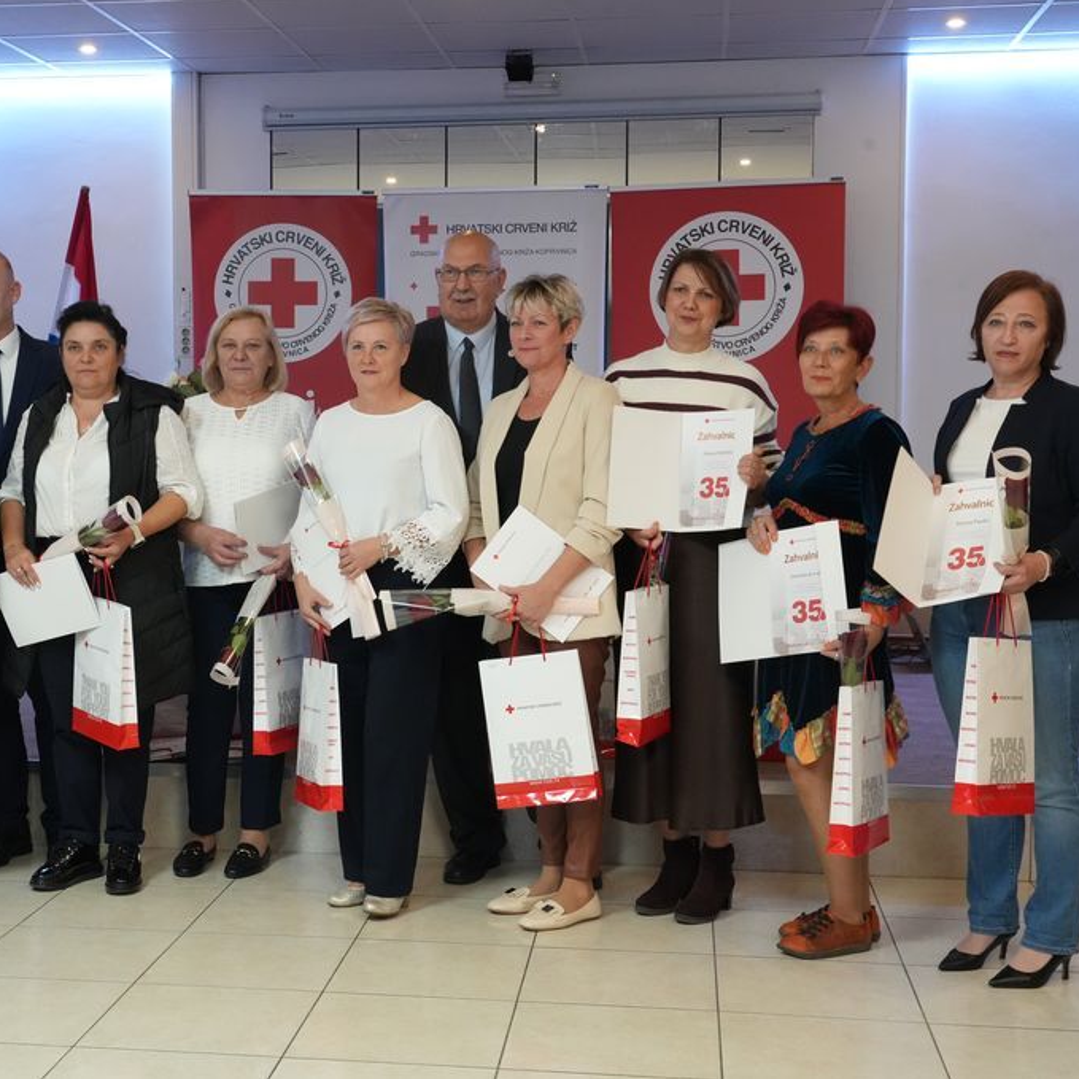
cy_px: 538
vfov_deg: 34.0
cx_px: 399
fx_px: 1763
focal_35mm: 50
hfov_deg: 33.8
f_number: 10
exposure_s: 1/40
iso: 6400
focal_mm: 39
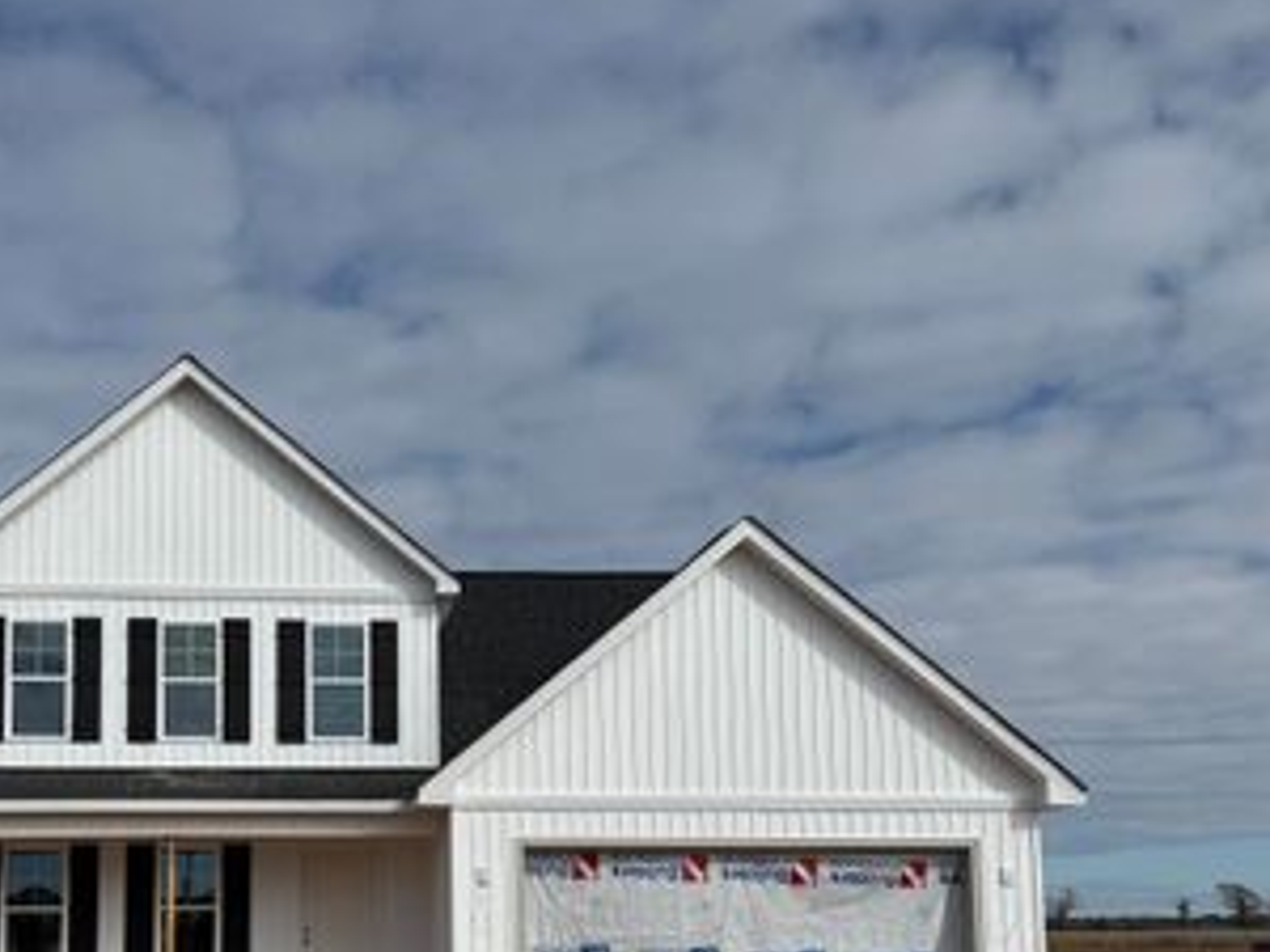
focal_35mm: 40
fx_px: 1468
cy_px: 768
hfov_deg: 45.7
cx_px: 373
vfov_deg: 34.8
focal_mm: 6.76
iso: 80
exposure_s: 1/10309
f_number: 1.78
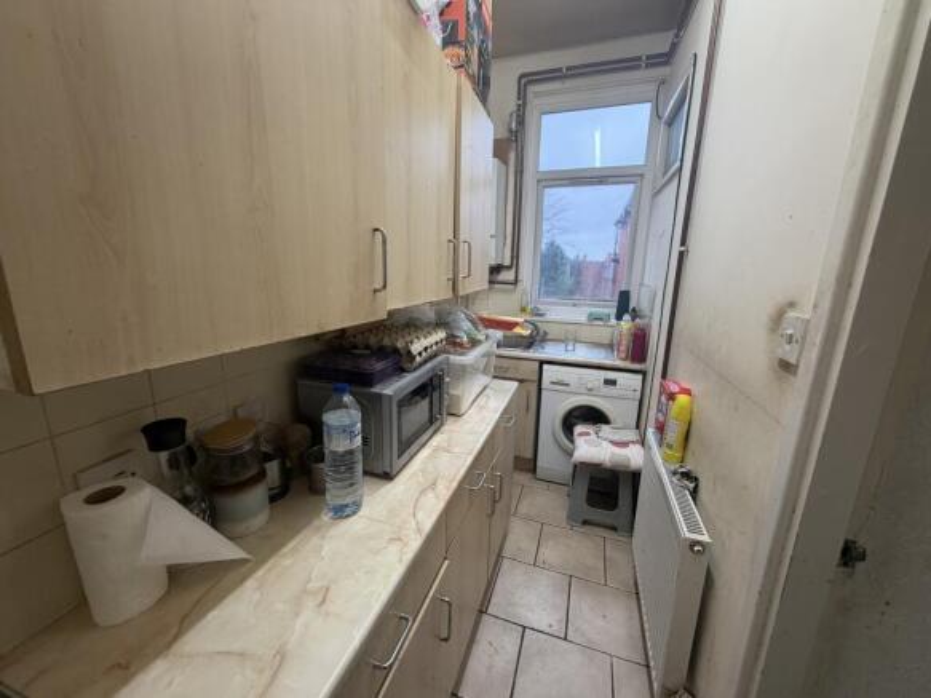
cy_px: 349
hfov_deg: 102.1
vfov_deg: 85.7
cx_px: 466
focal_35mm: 14
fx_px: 376
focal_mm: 2.22
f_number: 2.2
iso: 160
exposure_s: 1/50
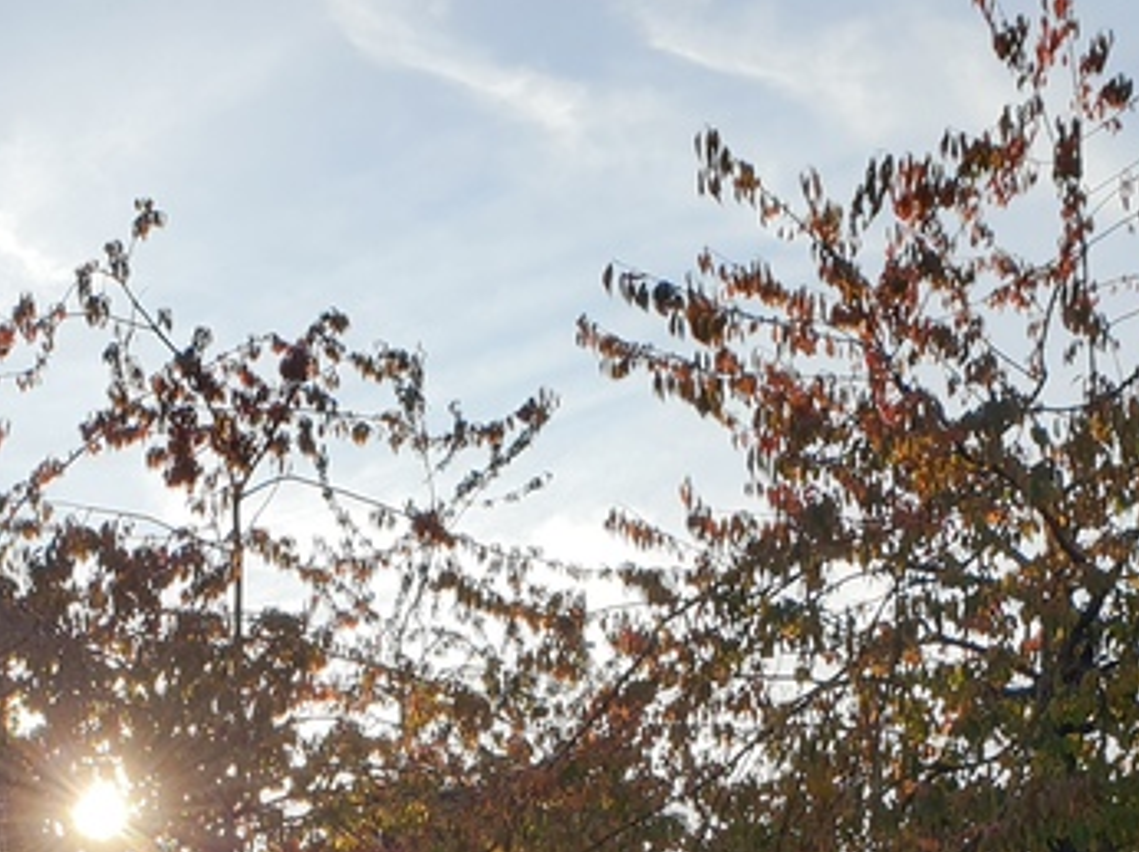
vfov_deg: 17.4
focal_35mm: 77
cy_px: 1240
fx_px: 2532
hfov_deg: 25.1
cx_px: 286
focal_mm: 4.3
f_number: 2.4
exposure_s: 1/533
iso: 50
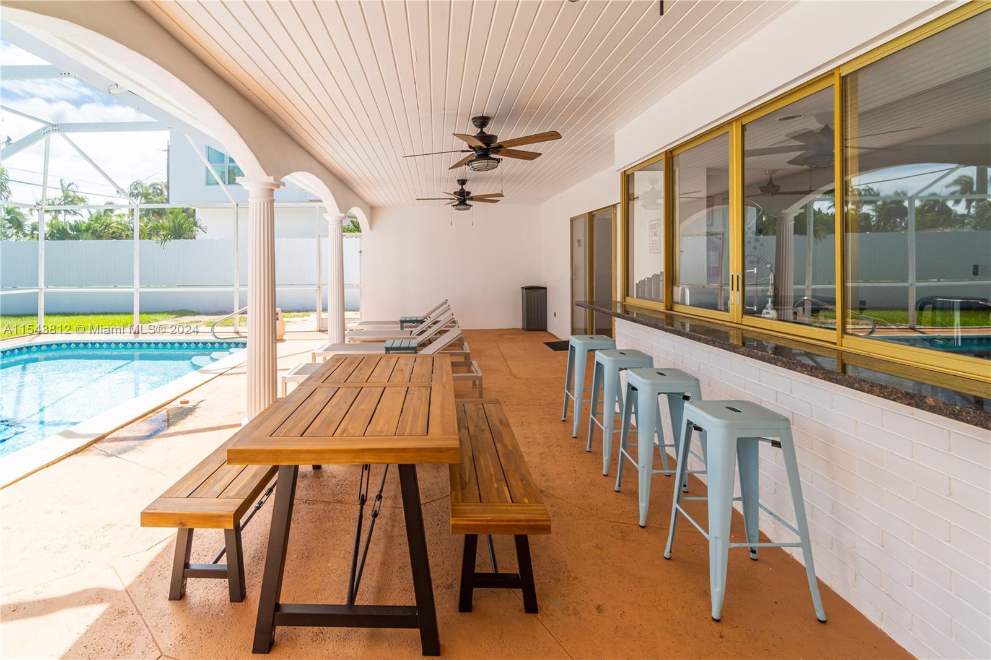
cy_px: 330
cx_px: 496
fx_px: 413
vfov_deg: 77.3
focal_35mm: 15
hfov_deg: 100.4
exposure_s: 1/80
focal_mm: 10
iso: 100
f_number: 8
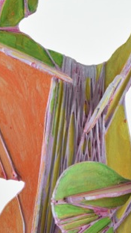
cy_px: 79
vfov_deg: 12.1
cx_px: 96
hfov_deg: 6.9
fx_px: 1091
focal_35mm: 177
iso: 800
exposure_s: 1/125
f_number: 5.6
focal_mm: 55
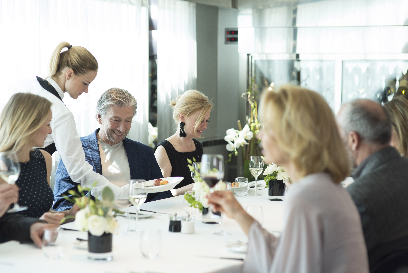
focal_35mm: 85
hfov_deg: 23.9
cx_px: 204
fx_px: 964
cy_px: 136
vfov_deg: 16.1
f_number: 2.8
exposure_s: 1/250
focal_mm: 85
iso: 400
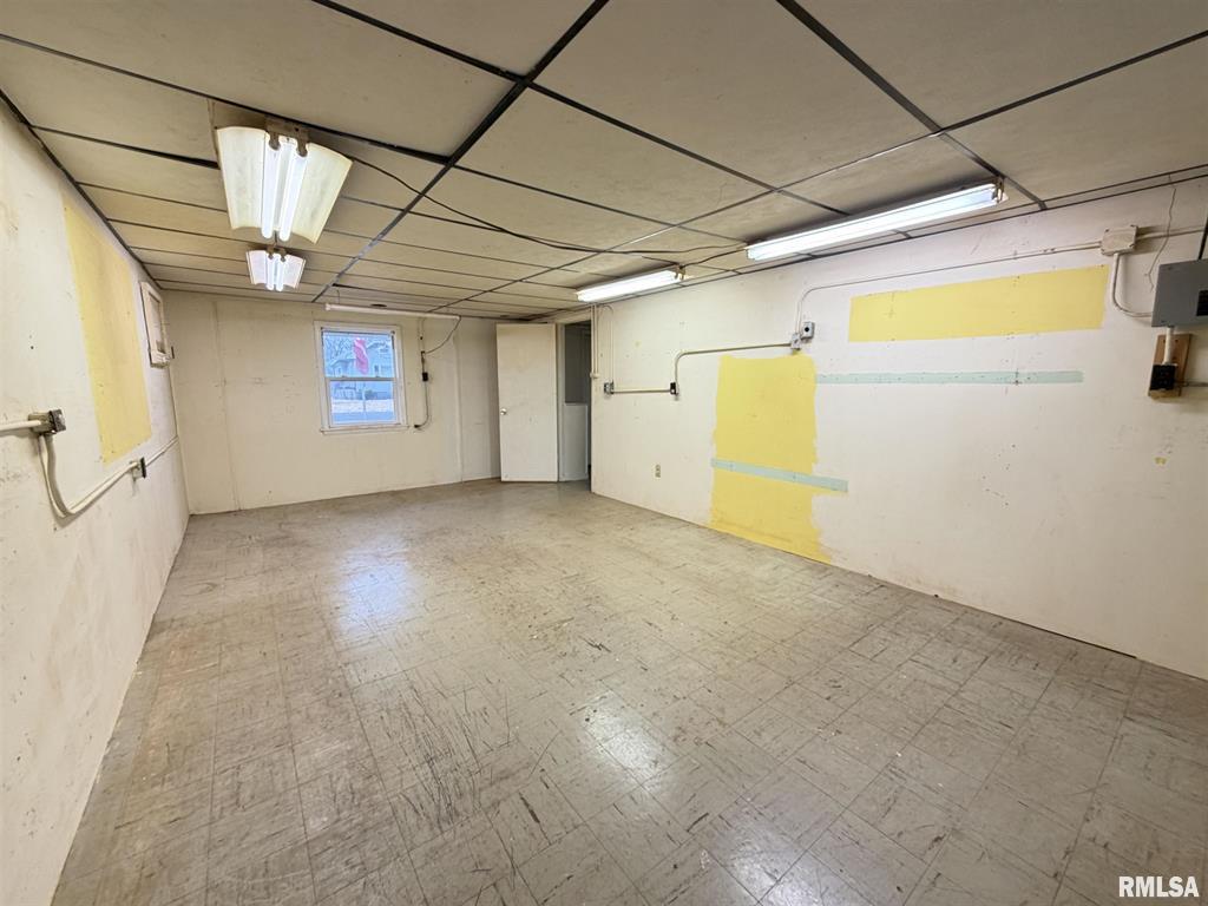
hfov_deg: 102.1
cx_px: 604
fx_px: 489
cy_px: 453
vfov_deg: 85.7
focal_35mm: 14
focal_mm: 2.22
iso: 160
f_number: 2.2
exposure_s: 1/60
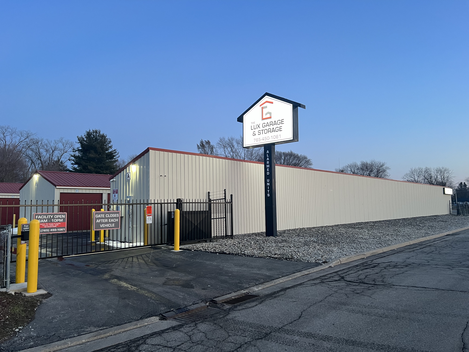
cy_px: 176
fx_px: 352
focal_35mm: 26
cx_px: 234
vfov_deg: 53.1
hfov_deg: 67.3
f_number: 1.5
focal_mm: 5.7
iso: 125
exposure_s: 1/60
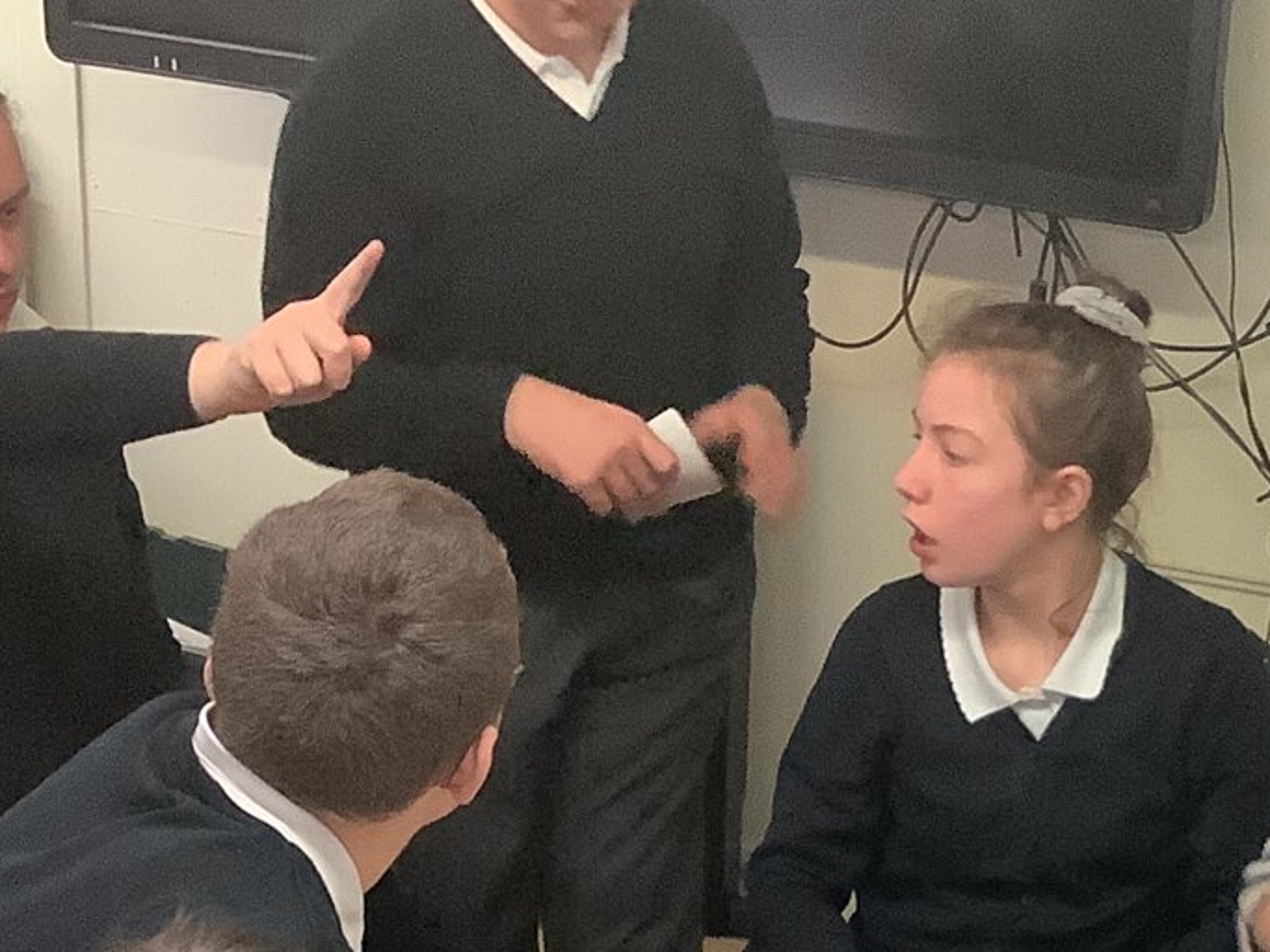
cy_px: 1296
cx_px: 1140
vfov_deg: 15.0
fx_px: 3411
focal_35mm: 93
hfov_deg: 20.7
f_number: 2.4
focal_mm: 3.3
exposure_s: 1/50
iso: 320
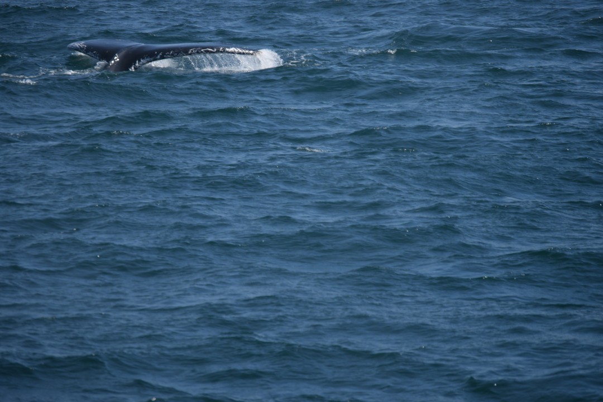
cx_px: 302
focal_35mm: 262
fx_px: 4397
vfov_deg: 5.2
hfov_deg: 7.8
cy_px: 201
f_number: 5.6
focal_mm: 175
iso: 200
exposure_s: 1/1600
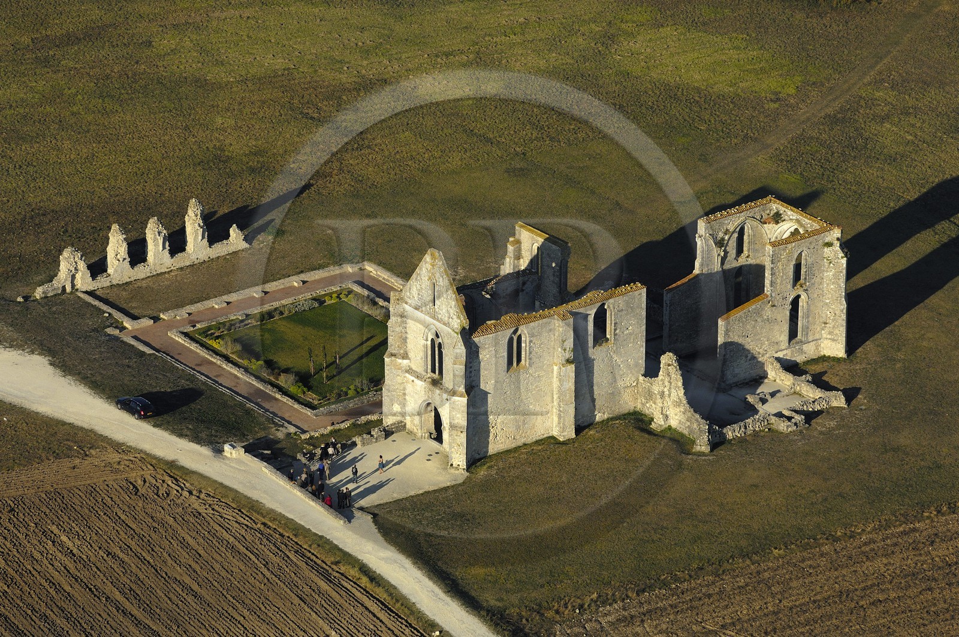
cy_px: 318
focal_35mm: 255
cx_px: 480
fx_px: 6783
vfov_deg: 5.4
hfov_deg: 8.1
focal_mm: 170
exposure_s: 1/1000
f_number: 5
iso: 100
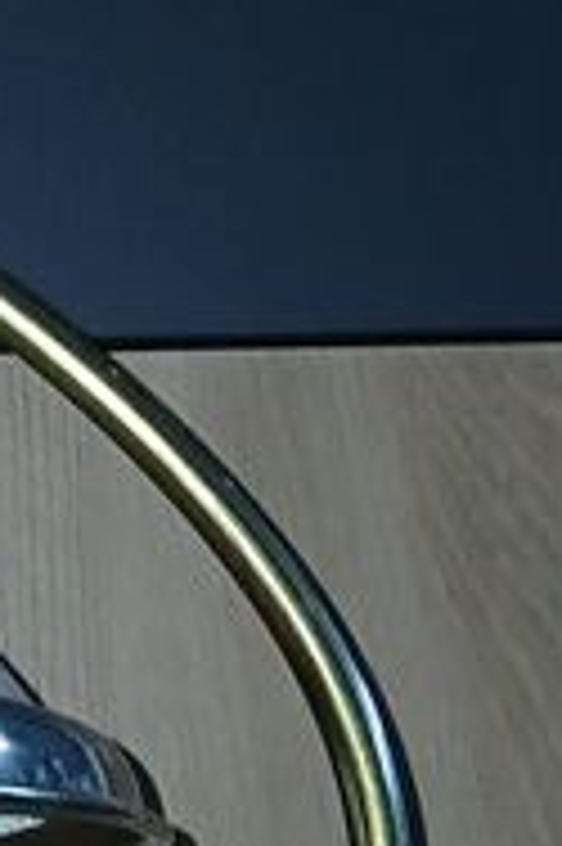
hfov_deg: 8.6
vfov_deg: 14.3
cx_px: -823
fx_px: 3378
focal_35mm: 144
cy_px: 500
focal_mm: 3.98
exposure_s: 1/50
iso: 200
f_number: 1.8
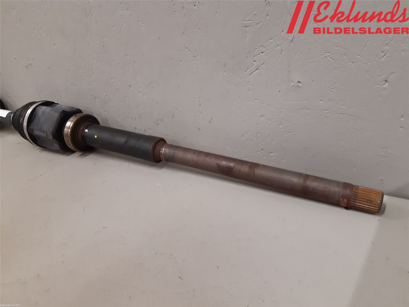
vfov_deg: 53.1
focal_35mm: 26
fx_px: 307
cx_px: 204
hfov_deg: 67.3
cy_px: 154
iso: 125
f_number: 1.7
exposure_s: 1/50
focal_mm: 3.93
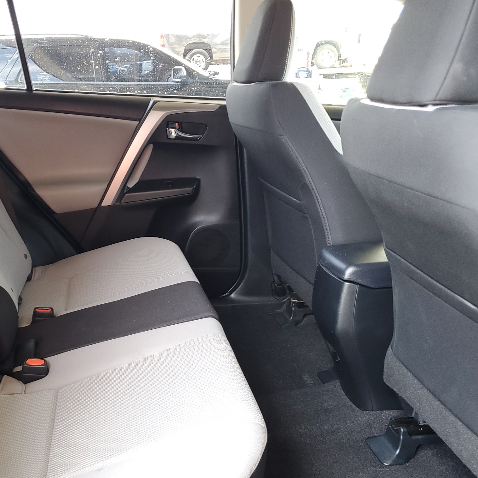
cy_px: 257
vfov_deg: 47.2
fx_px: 547
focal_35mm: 35
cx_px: 168
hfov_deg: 46.6
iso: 81
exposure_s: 1/60.2
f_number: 1.5
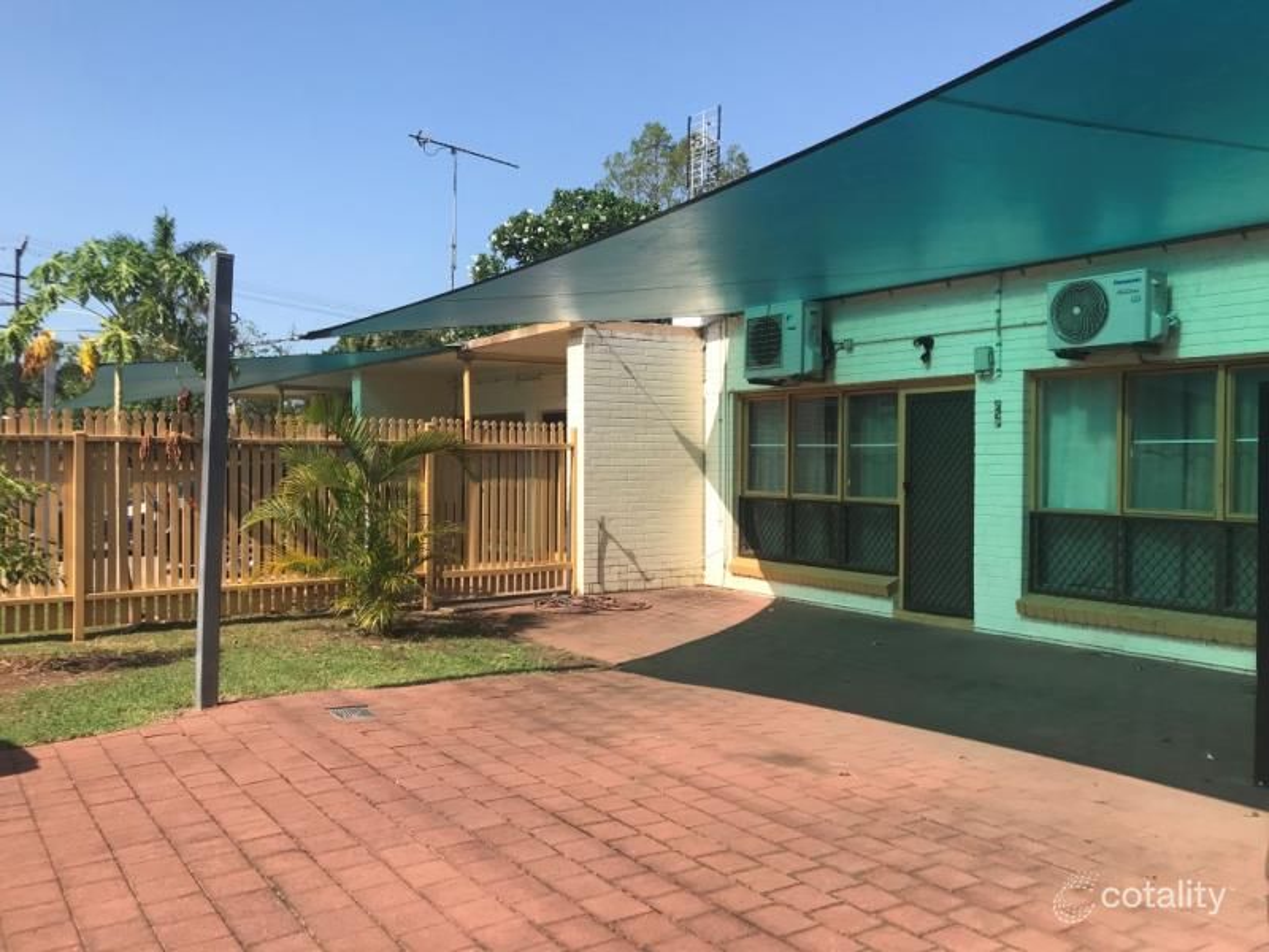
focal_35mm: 28
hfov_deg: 63.4
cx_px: 634
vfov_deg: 49.7
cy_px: 476
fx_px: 1026
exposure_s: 1/2227
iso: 20
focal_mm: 3.99
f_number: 1.8
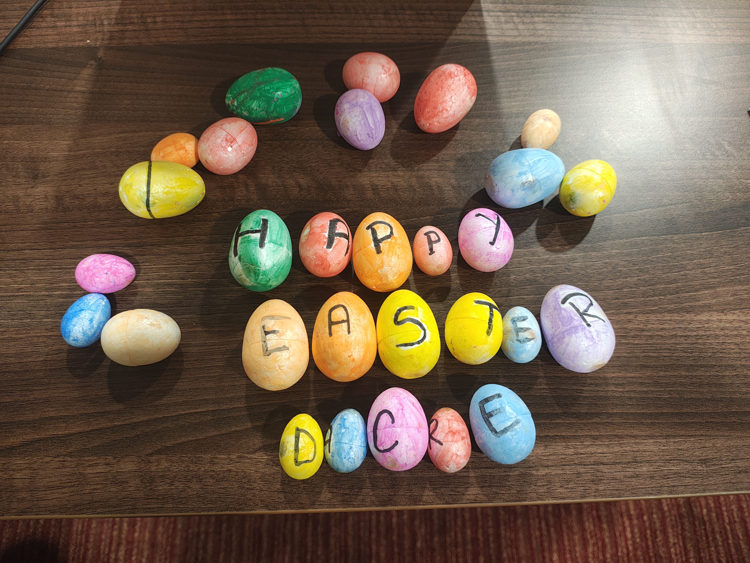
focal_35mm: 25
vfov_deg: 54.9
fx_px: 542
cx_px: 375
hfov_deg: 69.4
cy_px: 282
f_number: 1.4
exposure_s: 1/50
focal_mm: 5.89
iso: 594
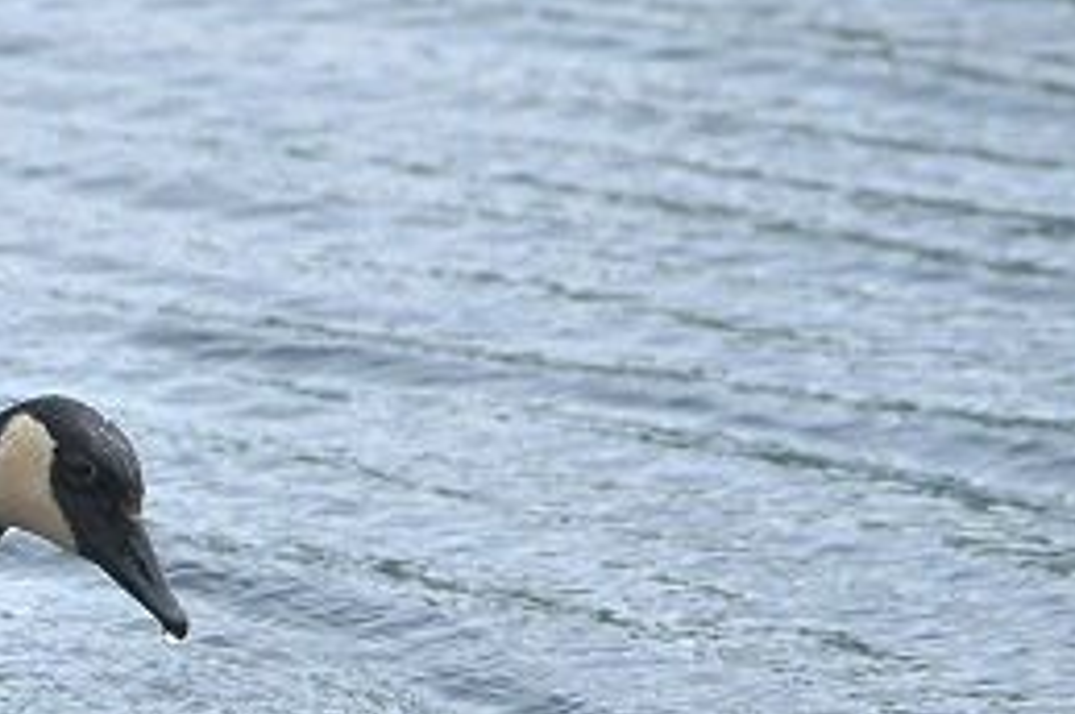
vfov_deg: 2.1
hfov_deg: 3.2
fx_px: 19385
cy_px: 874
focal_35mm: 650
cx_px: -274
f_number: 5.6
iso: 200
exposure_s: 1/400
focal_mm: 140
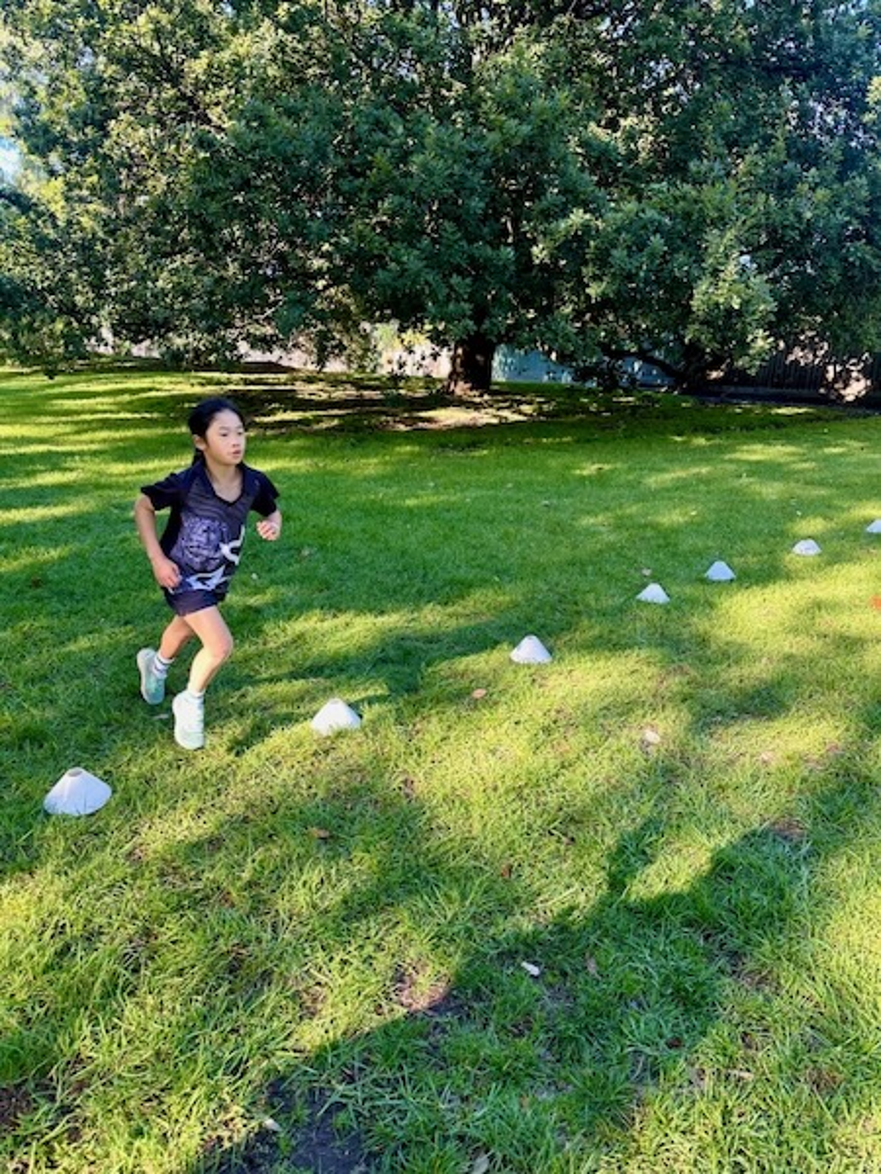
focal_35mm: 24
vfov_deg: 71.6
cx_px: 440
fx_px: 814
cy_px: 587
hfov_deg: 56.8
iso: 64
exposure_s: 1/176
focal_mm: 6.86
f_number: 1.78
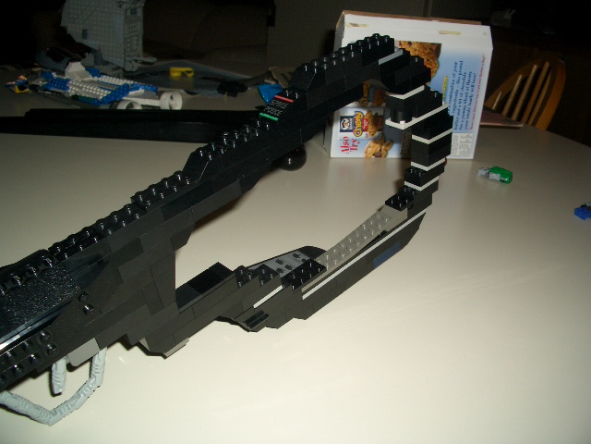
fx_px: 598
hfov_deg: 52.6
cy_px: 222
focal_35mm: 35
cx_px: 296
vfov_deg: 40.7
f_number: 4.3
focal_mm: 5.8
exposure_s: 1/60
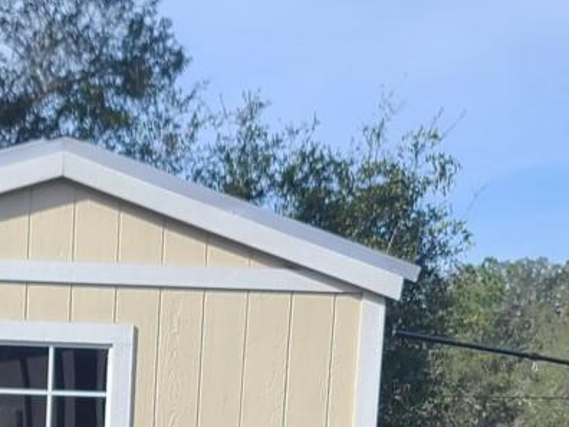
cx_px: -39
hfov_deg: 18.8
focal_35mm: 101
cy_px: 716
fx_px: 1660
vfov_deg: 13.4
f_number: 1.8
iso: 16
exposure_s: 1/681
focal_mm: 7
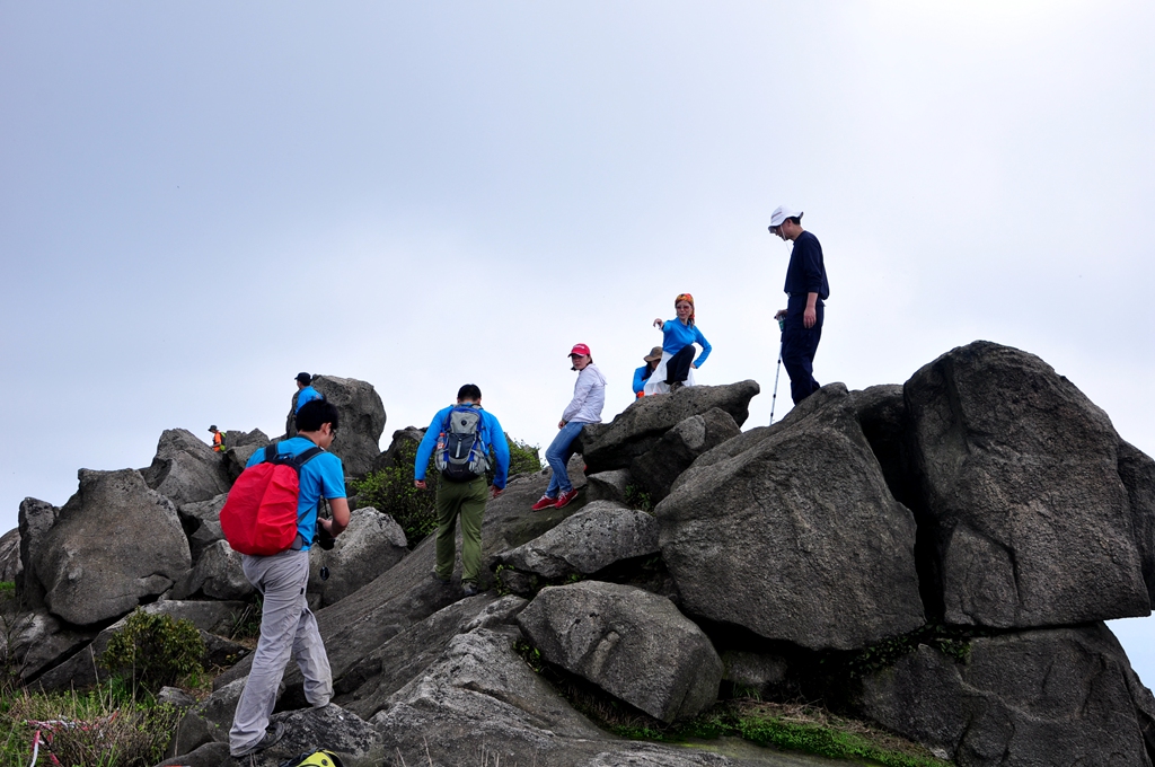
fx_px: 1202
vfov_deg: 35.4
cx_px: 578
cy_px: 384
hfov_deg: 51.3
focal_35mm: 38
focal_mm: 25
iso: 200
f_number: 9
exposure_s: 1/320
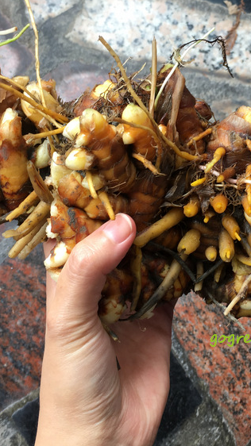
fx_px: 533
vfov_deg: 45.0
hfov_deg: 26.4
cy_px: 161
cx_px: 161
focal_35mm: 45
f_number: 2.2
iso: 25
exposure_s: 1/40
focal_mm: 4.15
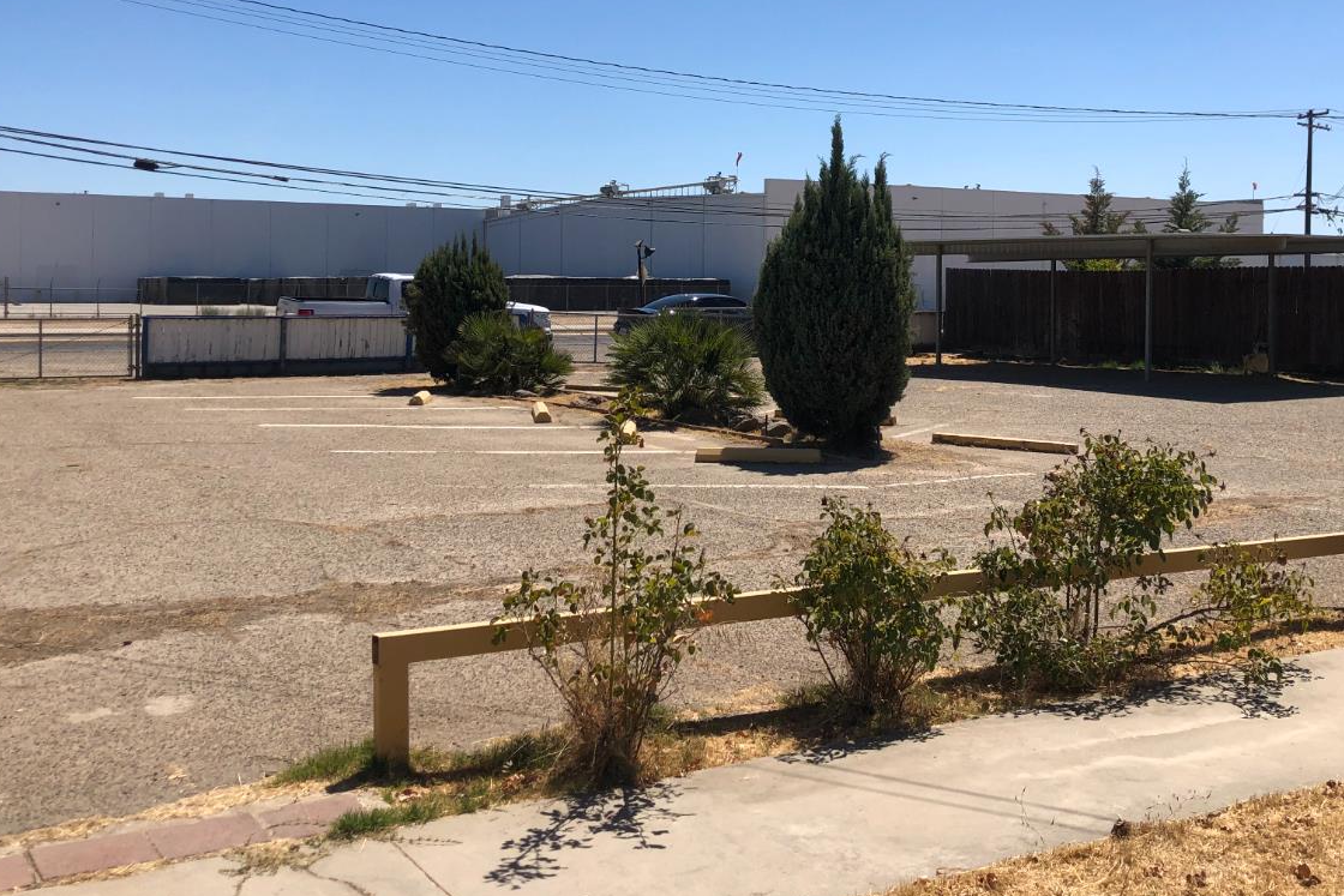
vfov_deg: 33.8
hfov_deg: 49.5
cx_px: 710
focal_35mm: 39
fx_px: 1456
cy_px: 280
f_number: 1.8
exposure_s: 1/3003
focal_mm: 3.99
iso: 20
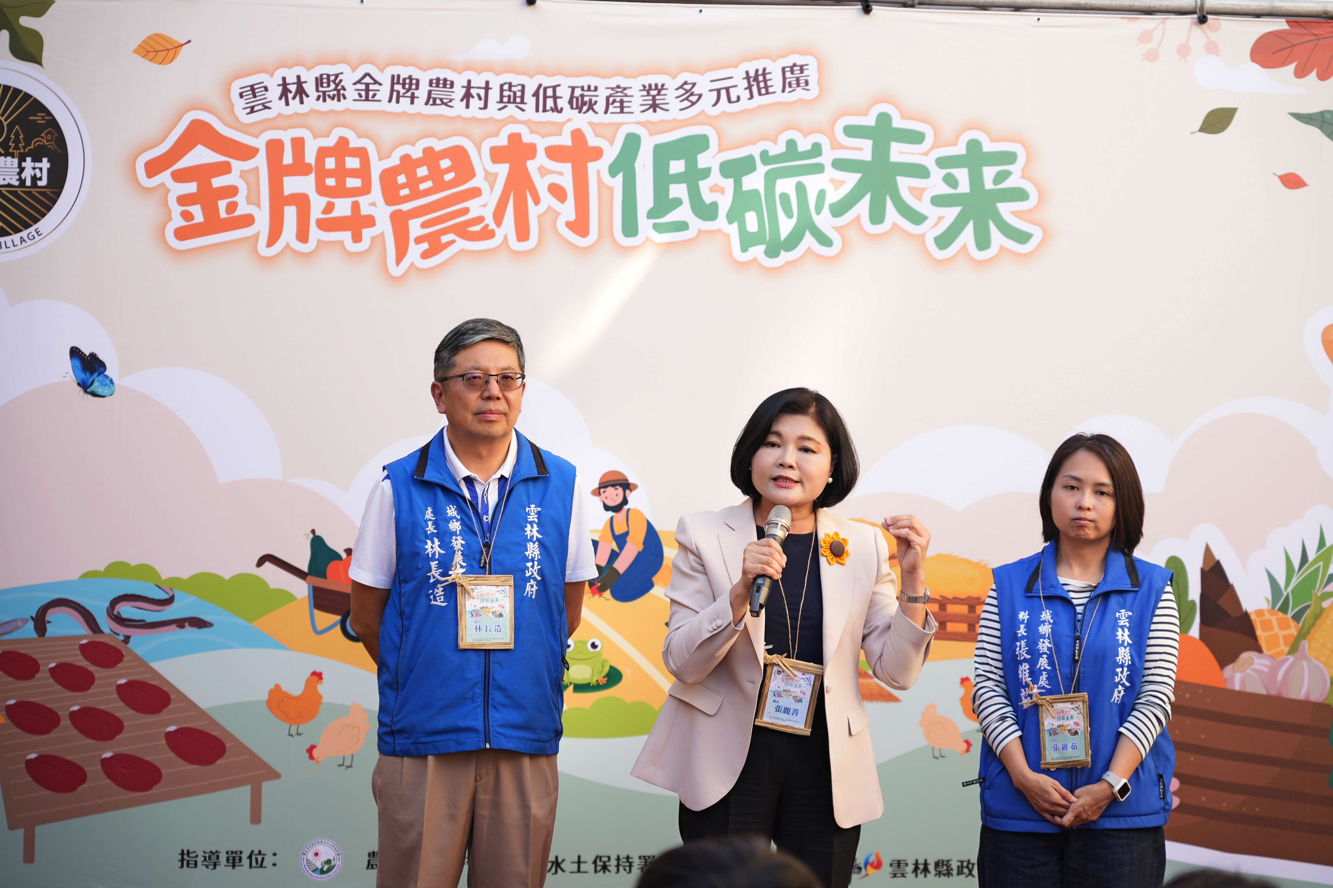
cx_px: 666
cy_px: 444
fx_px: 2777
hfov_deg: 27.0
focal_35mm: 75
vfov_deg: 18.2
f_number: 4
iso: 100
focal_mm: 75
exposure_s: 1/125
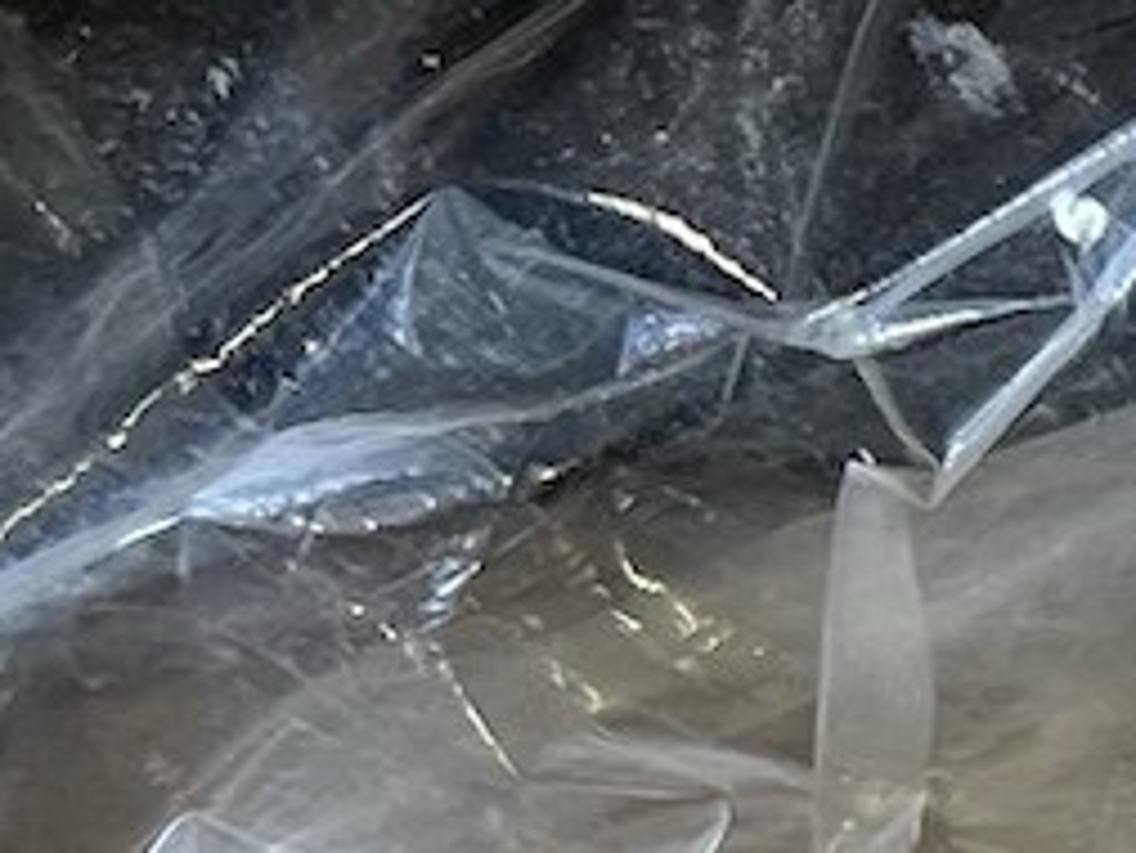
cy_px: 1432
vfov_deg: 7.4
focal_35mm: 197
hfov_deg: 8.9
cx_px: 2856
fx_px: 6468
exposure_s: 1/121
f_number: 1.5
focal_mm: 5.7
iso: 50
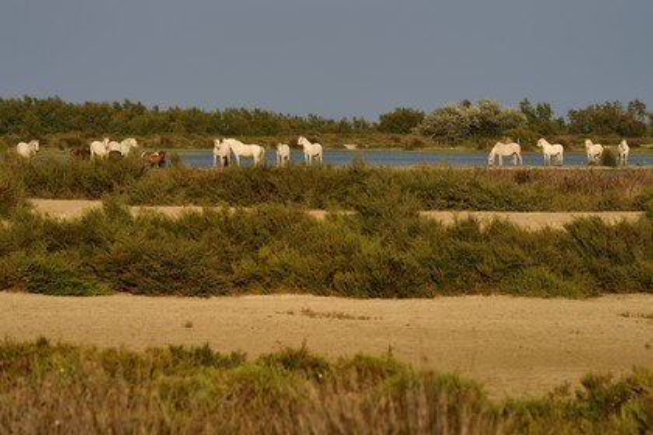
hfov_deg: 10.3
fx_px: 3627
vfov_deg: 6.9
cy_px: 218
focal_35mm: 200
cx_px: 326
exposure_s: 1/320
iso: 200
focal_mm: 200
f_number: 8
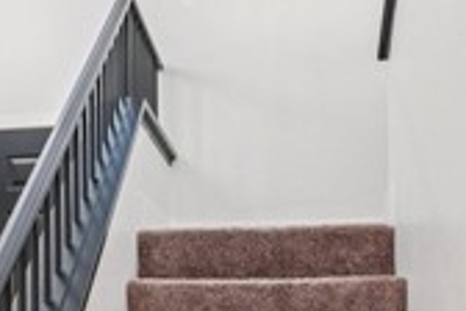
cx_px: 14
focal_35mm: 57
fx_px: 738
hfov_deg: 32.6
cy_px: 317
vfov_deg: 22.8
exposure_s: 1/13
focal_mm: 15
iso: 400
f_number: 8
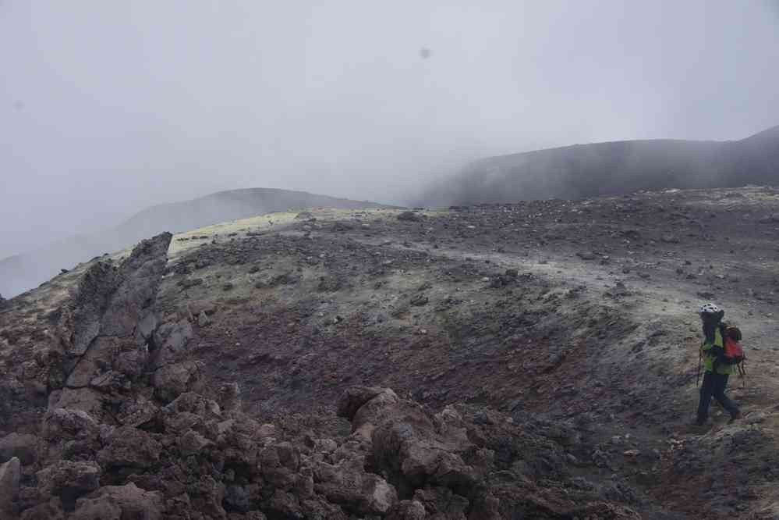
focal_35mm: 72
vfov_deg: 18.9
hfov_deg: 28.1
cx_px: 390
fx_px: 1558
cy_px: 260
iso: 200
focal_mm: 47.5
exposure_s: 1/160
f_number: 11
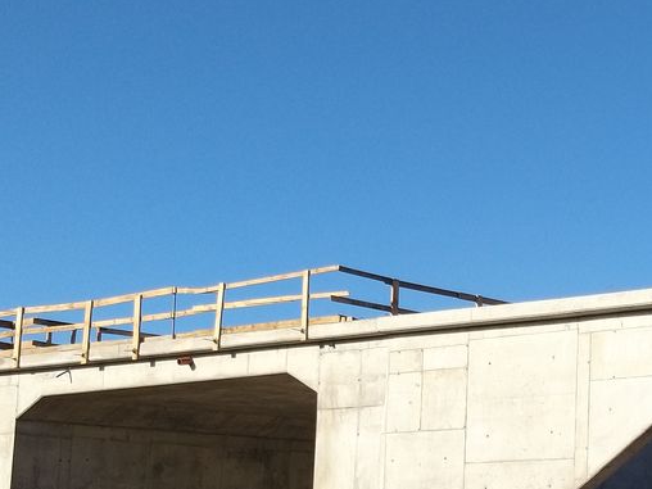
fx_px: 1601
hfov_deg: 22.3
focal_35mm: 85
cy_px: 354
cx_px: 626
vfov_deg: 17.3
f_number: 1.7
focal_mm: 3.93
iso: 50
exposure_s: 1/1166
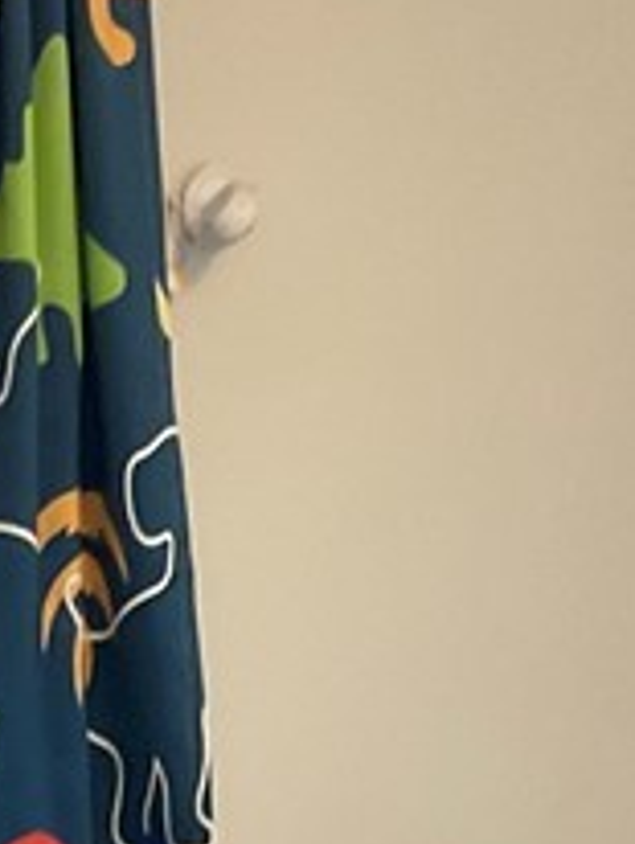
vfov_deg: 13.4
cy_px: 971
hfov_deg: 10.2
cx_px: 4
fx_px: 3515
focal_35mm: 144
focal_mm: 3
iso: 320
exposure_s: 1/30
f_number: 1.8
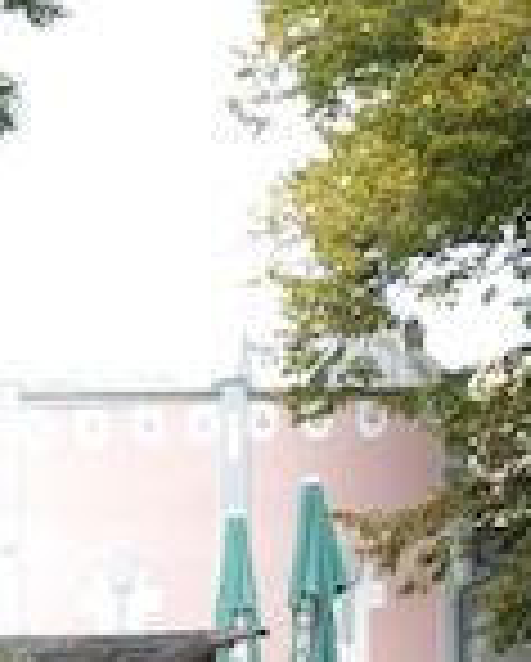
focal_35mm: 242
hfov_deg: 6.3
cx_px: -220
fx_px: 4744
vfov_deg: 7.8
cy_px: 973
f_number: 4.2
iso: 100
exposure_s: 1/100
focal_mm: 10.3
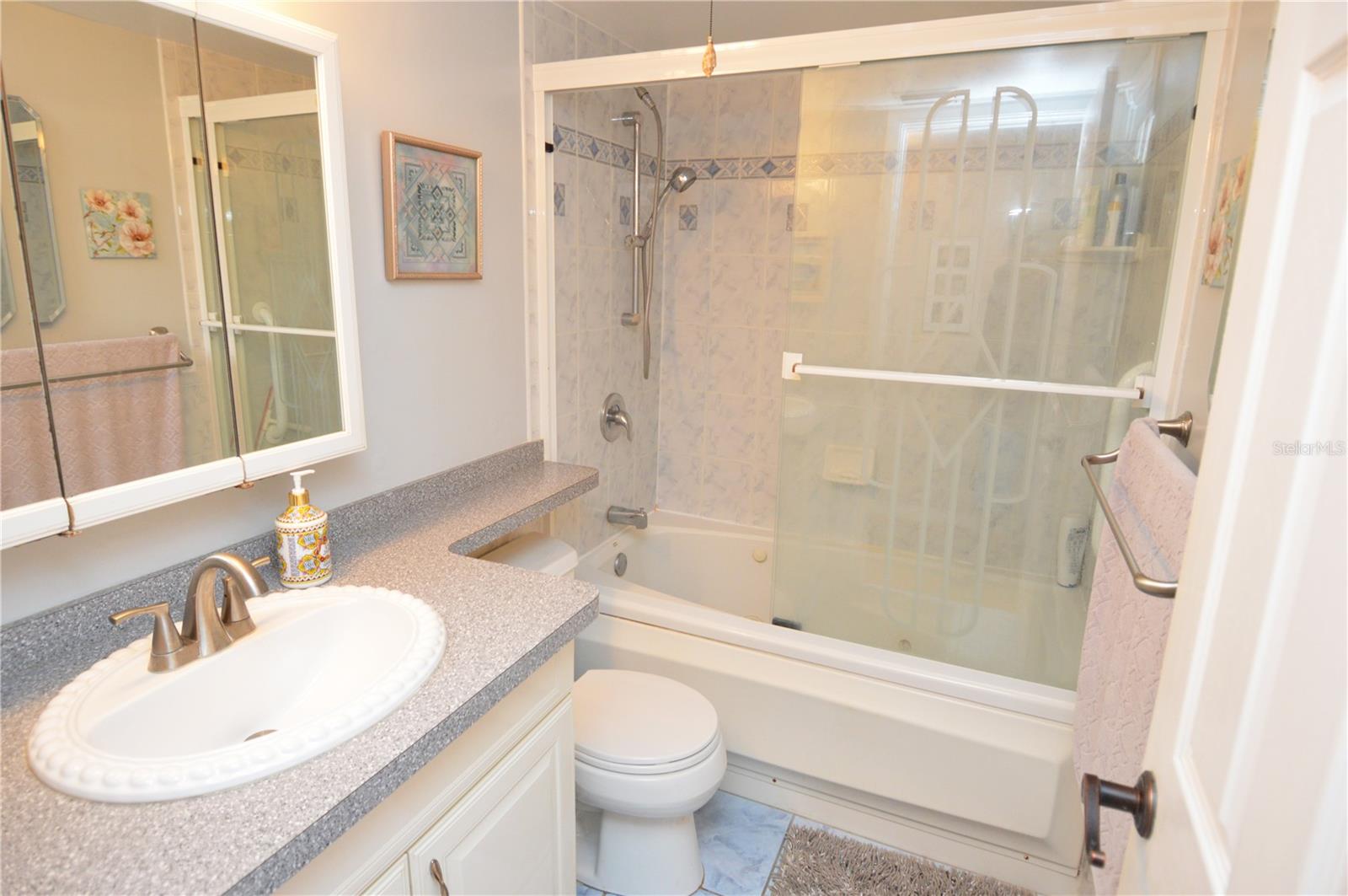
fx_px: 673
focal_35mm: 18
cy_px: 448
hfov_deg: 90.1
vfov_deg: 67.3
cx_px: 674
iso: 800
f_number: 4
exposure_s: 1/60
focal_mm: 12
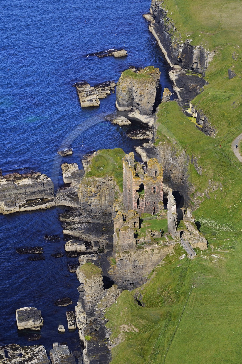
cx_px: 121
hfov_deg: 8.9
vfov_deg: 13.3
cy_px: 182
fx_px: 1563
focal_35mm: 155
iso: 400
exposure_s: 1/800
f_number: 8
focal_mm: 155
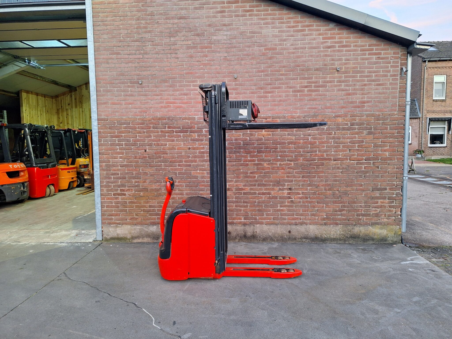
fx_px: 300
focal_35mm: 23
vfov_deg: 58.9
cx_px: 226
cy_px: 170
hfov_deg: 73.9
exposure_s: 1/33
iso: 200
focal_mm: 5.54
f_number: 1.8
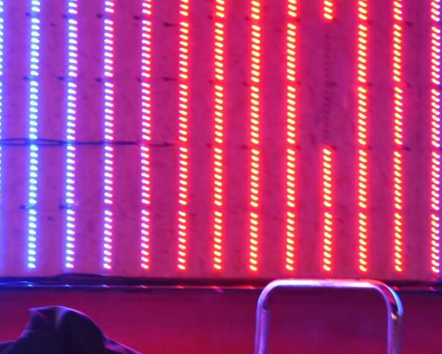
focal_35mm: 135
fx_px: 1766
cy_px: 122
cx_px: 196
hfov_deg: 14.3
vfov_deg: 11.4
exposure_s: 1/2
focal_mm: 34
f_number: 4.2
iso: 200
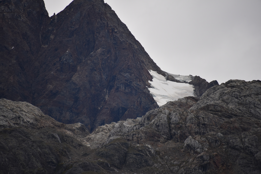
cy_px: 87
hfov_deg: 6.9
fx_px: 2175
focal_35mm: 300
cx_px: 130
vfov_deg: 4.6
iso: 200
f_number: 5.6
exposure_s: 1/640
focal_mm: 300
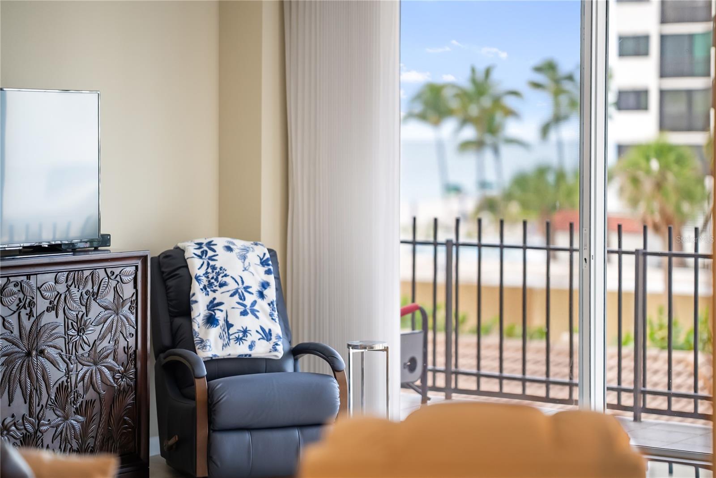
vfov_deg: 16.1
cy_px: 239
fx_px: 1691
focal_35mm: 85
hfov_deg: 23.9
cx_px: 358
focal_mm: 85
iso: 160
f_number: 1.4
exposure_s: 1/160
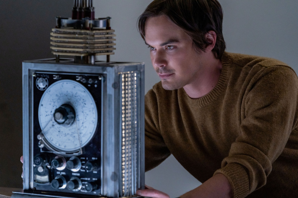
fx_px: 1614
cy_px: 99
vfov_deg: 7.0
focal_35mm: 195
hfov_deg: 10.5
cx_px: 149
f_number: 5.6
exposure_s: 1/200
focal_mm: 195
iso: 6400
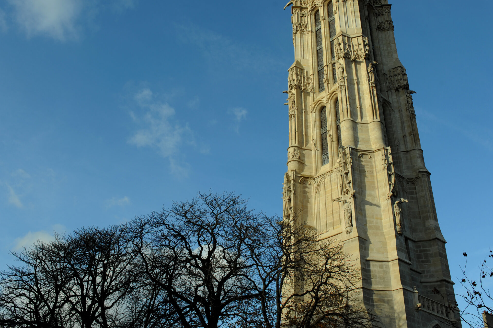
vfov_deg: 36.6
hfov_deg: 53.2
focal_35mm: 36
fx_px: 493
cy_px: 118
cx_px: 248
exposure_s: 1/250
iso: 200
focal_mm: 28
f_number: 9
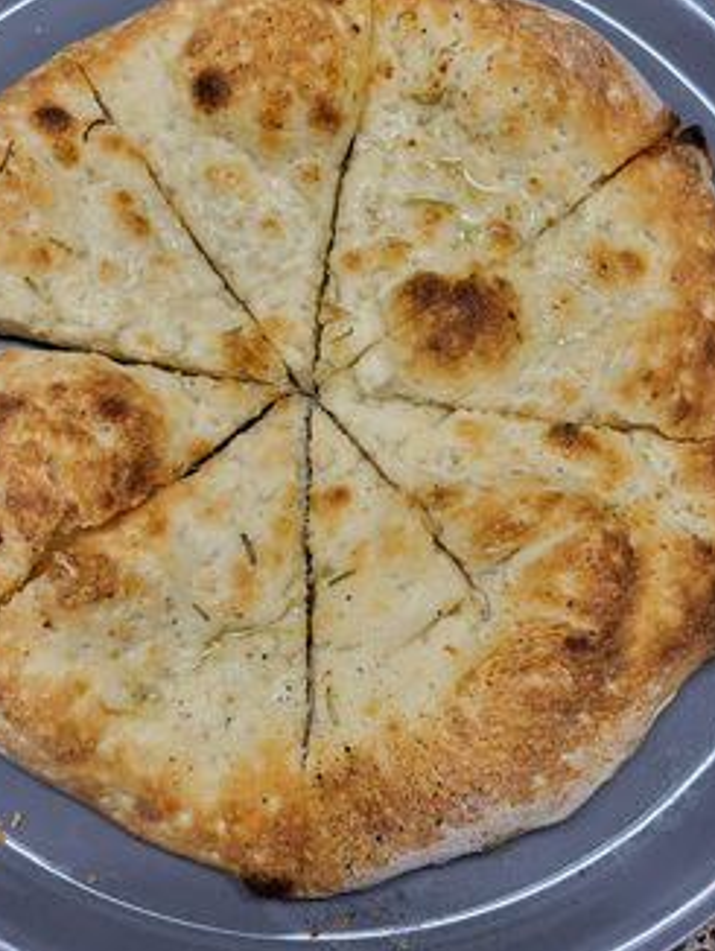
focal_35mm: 34
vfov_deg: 53.8
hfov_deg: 41.6
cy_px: 429
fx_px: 935
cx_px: 286
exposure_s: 1/50
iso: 200
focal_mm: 5.4
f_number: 1.8
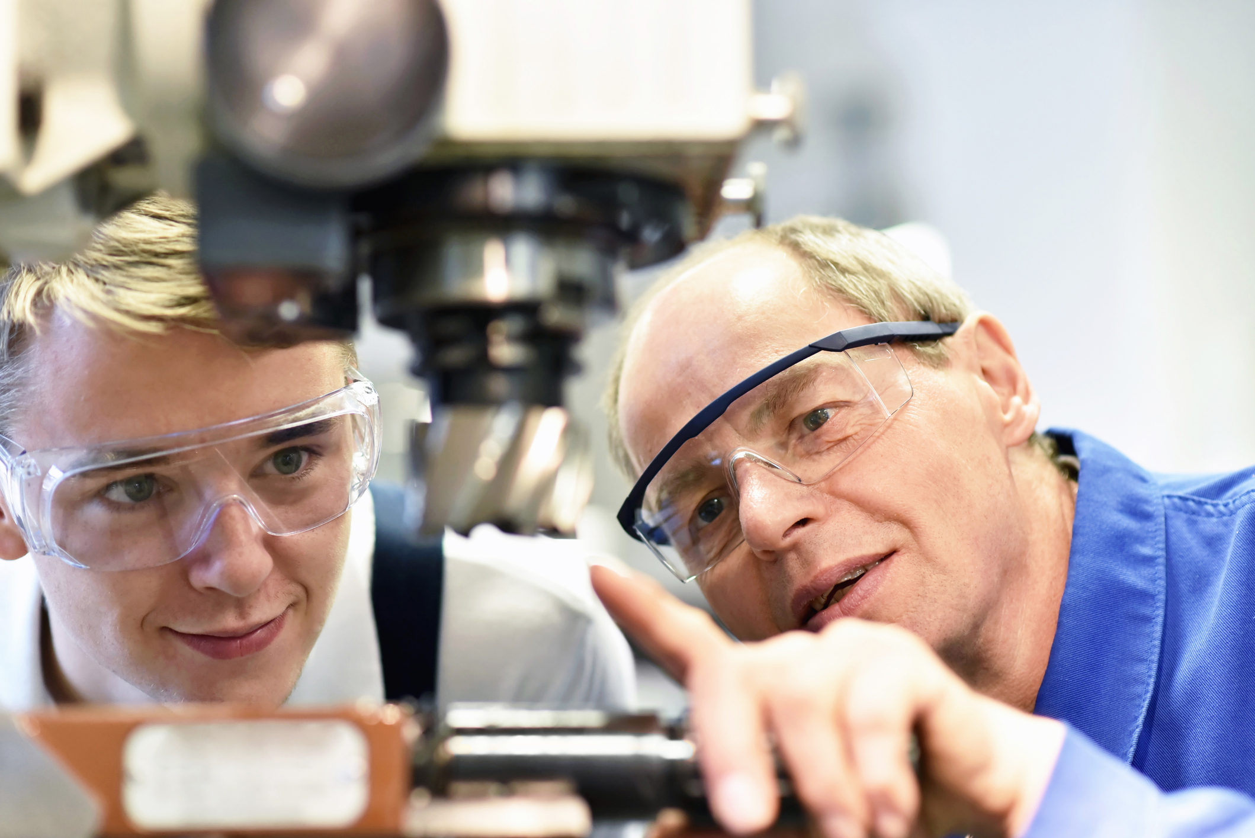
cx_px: 628
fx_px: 2964
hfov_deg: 23.9
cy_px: 419
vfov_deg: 16.1
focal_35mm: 85
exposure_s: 1/250
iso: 2200
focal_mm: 85
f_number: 2.2
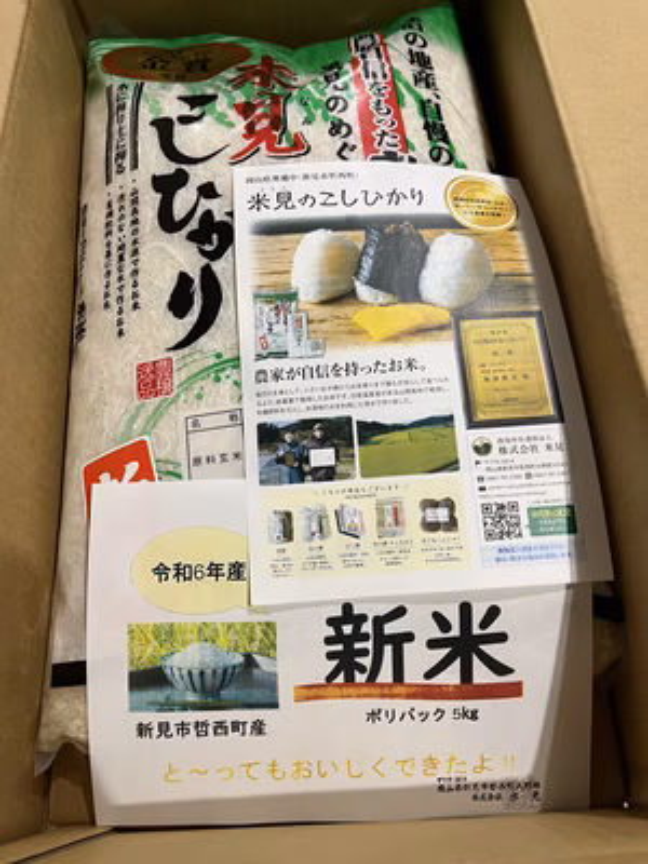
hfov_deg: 53.1
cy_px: 432
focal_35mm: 26
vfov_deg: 67.3
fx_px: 649
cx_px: 324
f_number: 1.6
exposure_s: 1/60
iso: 125
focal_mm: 5.1
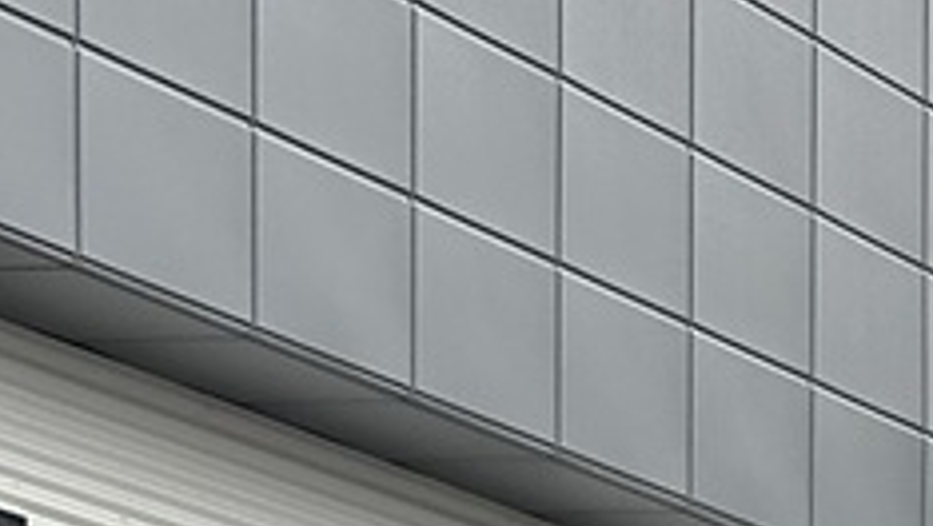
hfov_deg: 6.6
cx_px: 1619
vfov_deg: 3.7
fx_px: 7972
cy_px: 1769
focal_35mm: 322
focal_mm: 6.86
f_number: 1.78
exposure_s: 1/396
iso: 64
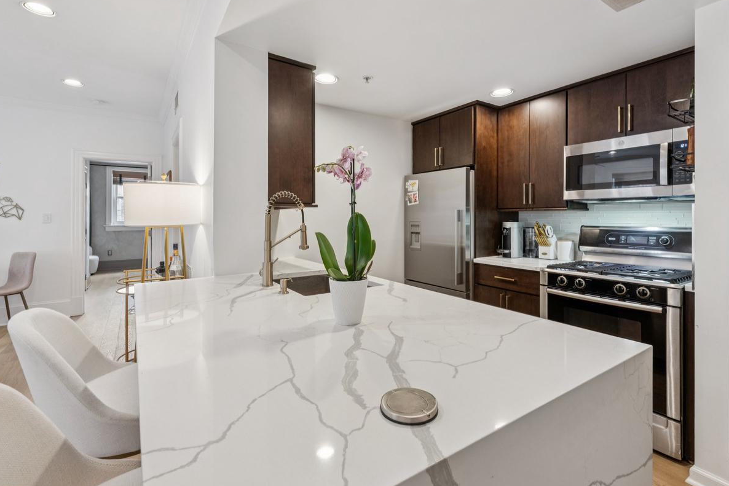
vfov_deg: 70.4
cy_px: 227
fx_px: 344
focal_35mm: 17
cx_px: 367
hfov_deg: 93.3
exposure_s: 1/4
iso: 320
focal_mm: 14
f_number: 10
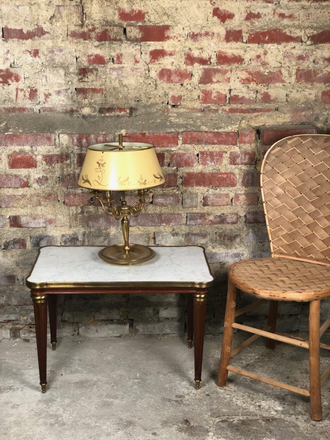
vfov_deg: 36.8
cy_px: 220
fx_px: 661
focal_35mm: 52
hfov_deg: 28.0
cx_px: 165
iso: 100
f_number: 2.4
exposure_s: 1/33
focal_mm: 6
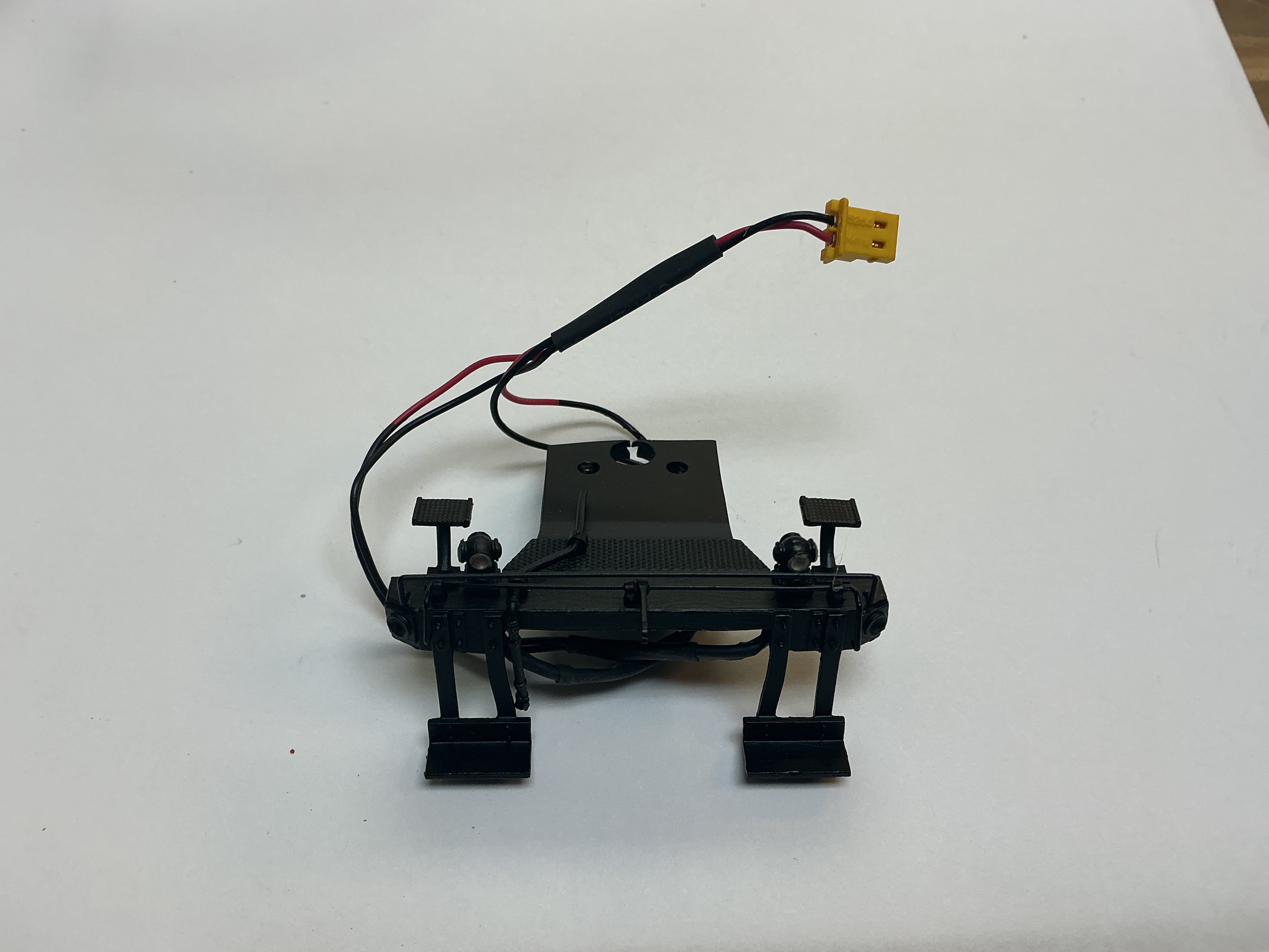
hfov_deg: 61.7
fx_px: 1063
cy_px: 476
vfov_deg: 48.2
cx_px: 634
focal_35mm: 29
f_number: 1.8
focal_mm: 3
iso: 25
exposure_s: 1/120
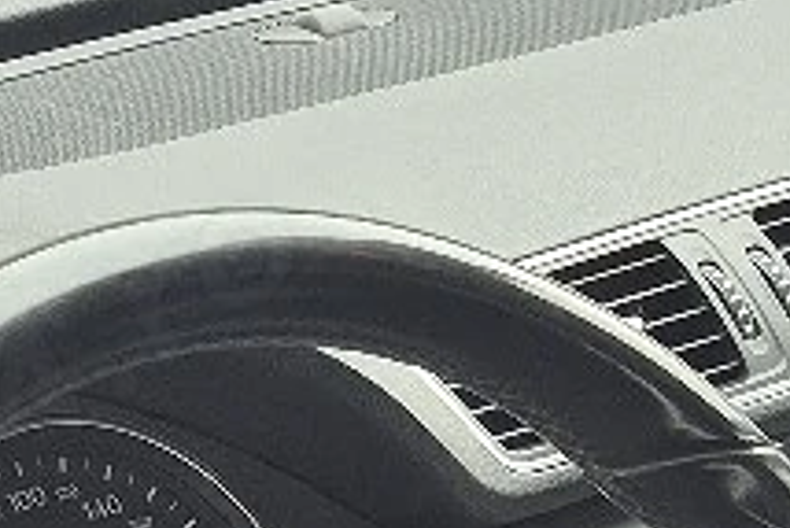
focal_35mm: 149
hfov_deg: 13.2
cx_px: 1100
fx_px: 3272
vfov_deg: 7.9
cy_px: 1597
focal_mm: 5.4
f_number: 1.8
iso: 64
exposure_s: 1/182
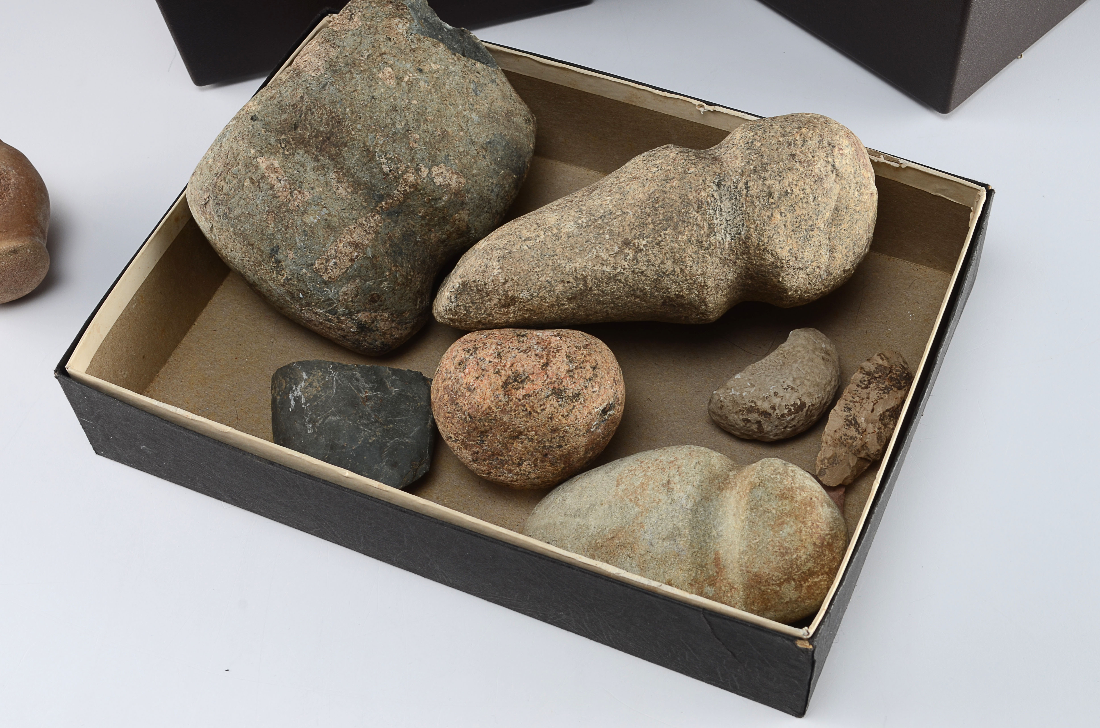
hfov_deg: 36.9
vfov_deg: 25.0
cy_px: 364
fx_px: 1647
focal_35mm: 54
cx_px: 550
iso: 100
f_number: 13
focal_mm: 36
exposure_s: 1/80
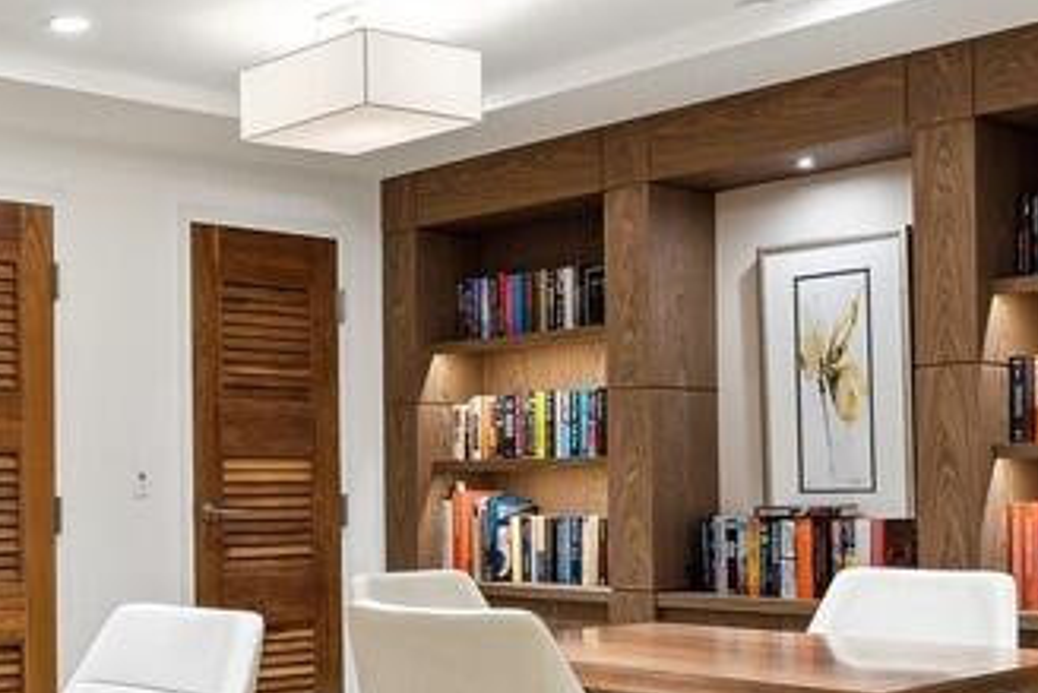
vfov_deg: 25.8
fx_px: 1500
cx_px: -22
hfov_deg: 34.4
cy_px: 484
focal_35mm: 52
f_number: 8
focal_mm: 19
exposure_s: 1/10
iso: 250
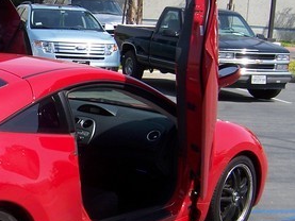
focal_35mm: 91
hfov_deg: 20.8
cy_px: 130
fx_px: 776
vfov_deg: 16.2
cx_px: -2
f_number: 4.5
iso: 80
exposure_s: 1/400
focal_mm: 6.2
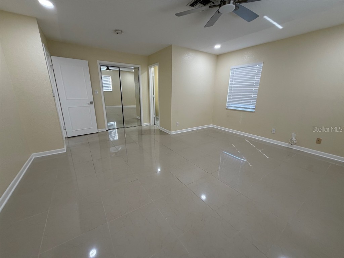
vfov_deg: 85.7
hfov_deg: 102.1
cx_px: 172
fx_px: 139
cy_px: 129
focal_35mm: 14
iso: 160
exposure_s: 1/120
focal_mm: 2.22
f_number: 2.2
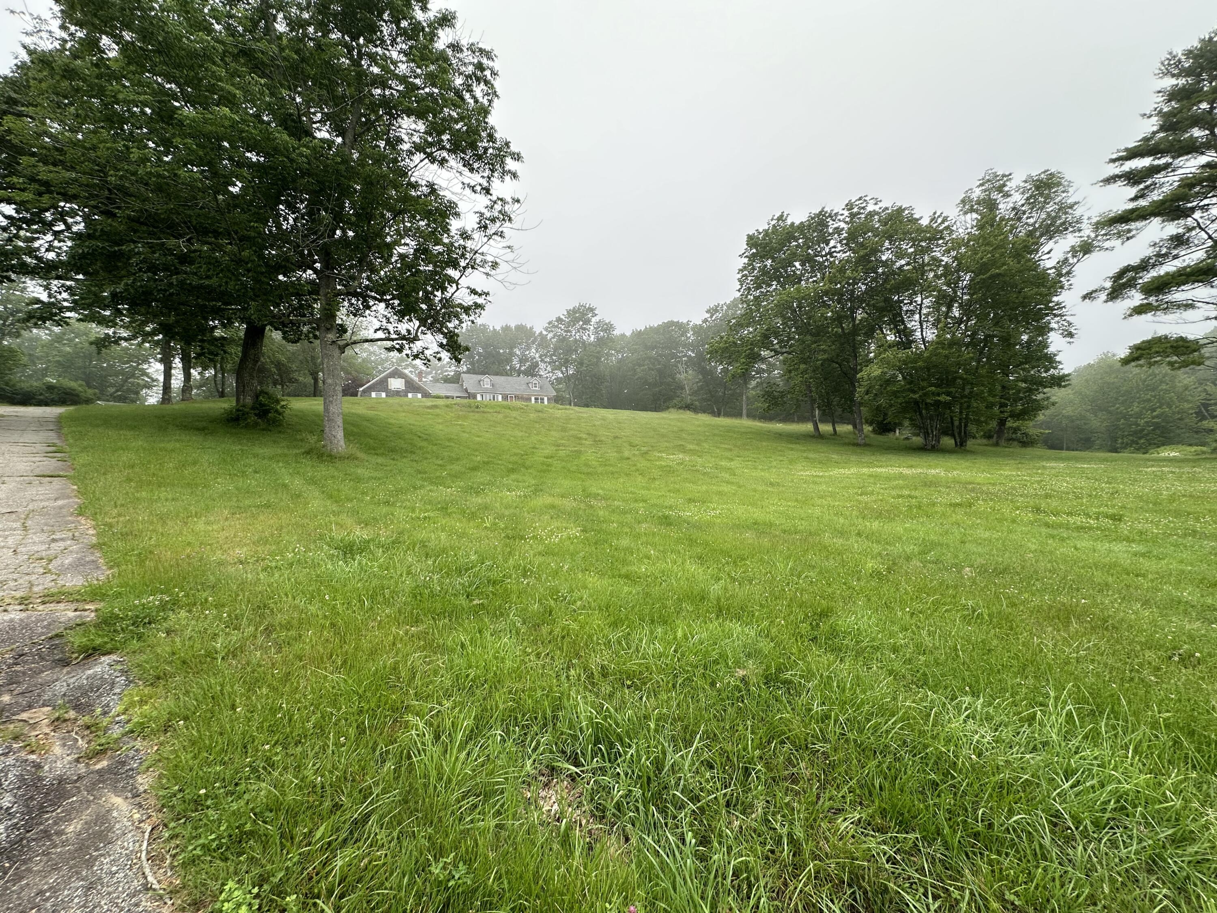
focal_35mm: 14
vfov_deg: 85.7
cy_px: 456
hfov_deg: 102.1
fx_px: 492
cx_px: 608
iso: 40
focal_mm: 2.22
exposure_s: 1/232
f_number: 2.2
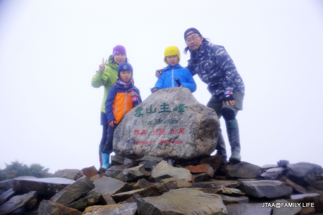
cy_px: 108
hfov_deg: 46.4
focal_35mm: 42
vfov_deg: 31.8
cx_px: 162
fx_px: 377
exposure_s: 1/1600
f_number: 4
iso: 400
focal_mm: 28
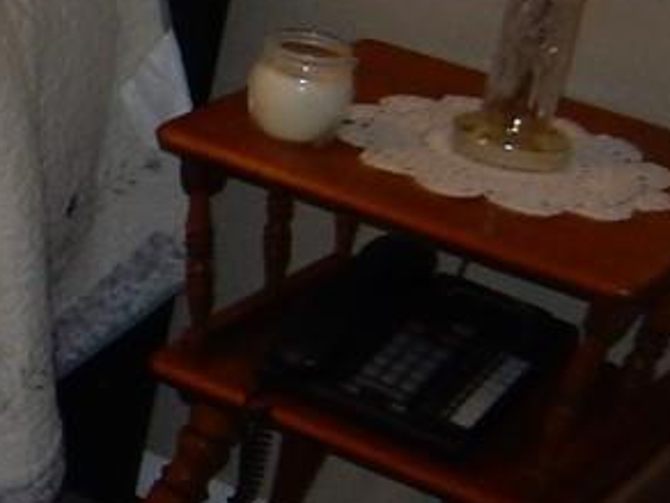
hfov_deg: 11.7
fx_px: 2652
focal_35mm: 137
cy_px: -16
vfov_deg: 10.7
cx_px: -966
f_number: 3.7
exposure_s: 1/30
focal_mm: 4.5
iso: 200
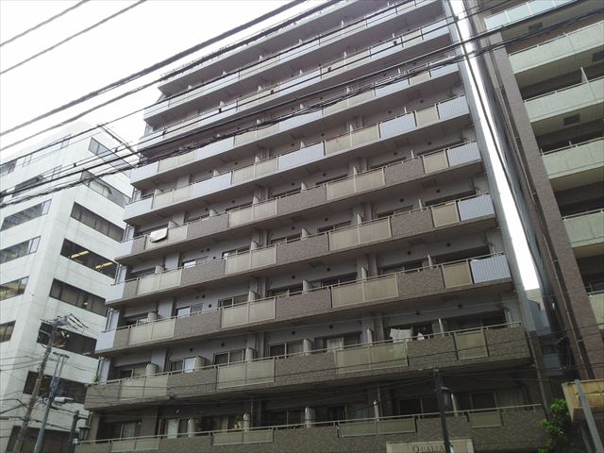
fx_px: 471
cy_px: 226
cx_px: 302
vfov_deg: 51.4
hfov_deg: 65.3
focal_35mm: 27
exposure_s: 1/500
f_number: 2.4
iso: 71
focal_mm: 2.87
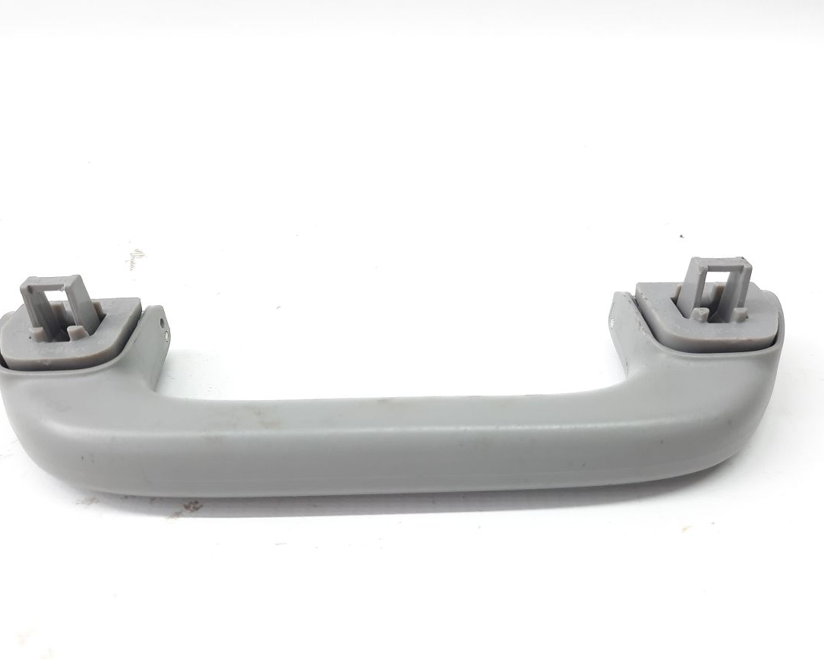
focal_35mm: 27
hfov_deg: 64.1
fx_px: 658
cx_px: 397
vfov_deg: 53.2
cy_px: 323
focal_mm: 4.6
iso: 100
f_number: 2
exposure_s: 1/50
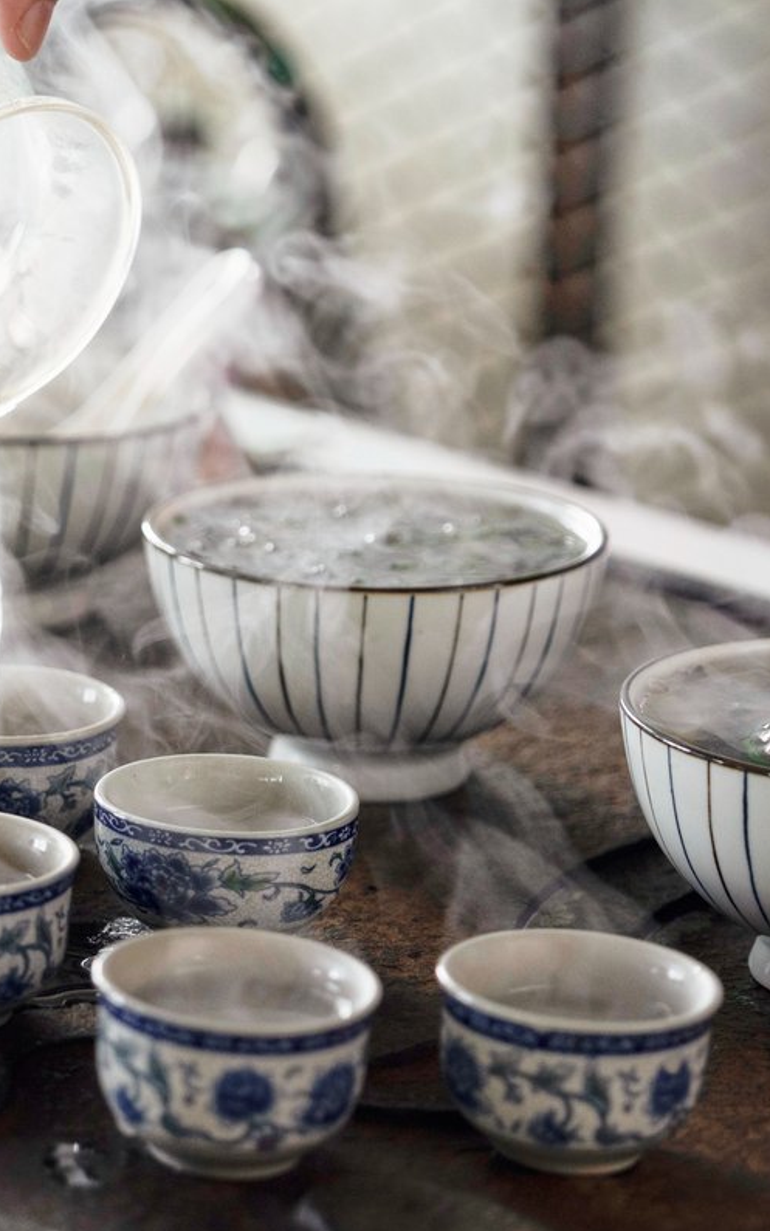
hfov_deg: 10.9
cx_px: 228
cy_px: 618
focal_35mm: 120
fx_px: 4028
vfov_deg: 17.4
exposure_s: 1/200
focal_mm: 52
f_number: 2.8
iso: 640
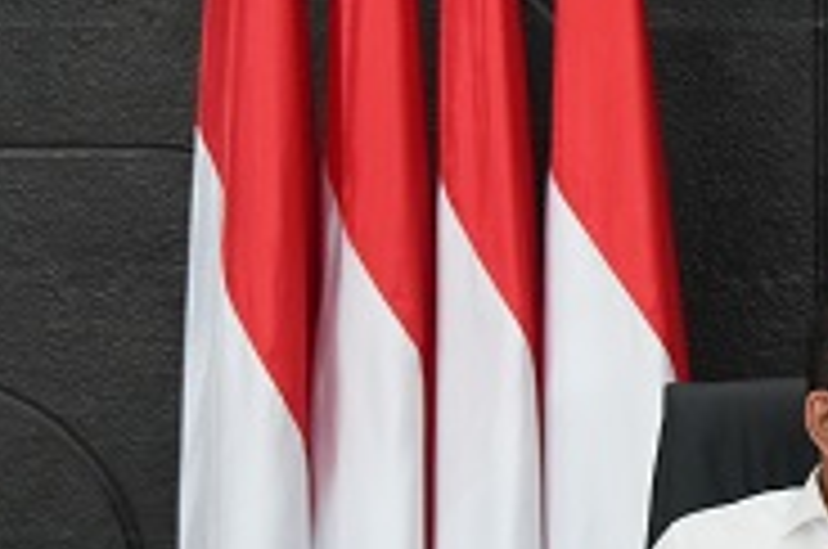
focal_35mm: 262
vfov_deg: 5.2
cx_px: 2192
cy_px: 270
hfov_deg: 7.2
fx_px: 6015
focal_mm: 47
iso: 1000
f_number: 2.8
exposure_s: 1/125
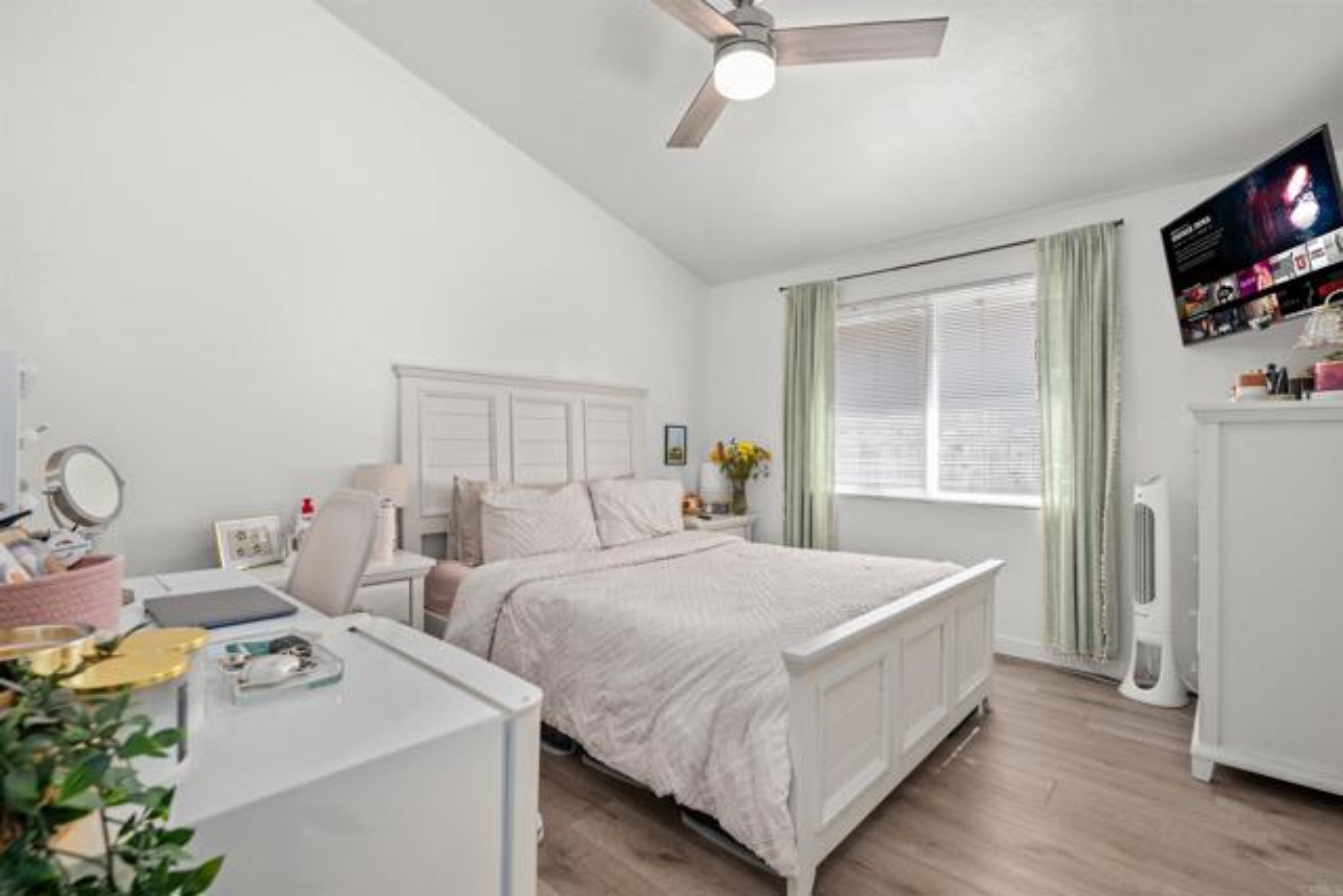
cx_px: 672
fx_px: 616
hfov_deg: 95.0
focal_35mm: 16
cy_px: 448
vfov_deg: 72.1
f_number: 8
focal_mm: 16.5
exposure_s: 1/4
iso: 100
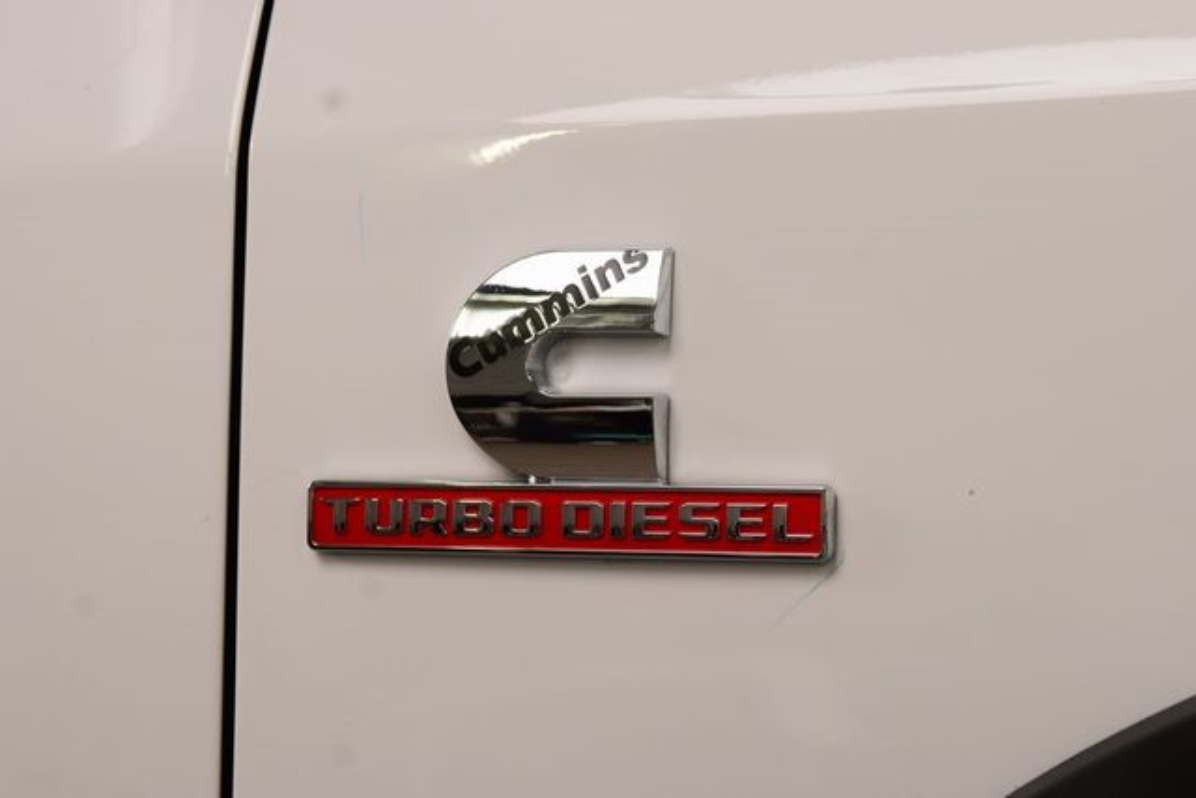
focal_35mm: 105
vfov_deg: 13.0
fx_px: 3489
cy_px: 399
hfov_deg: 19.5
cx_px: 598
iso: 400
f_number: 8
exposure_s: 1/50
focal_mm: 70
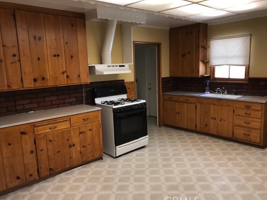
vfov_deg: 48.2
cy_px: 103
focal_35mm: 29
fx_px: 224
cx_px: 133
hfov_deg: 61.7
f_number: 1.8
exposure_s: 1/30
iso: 25
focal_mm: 3.99
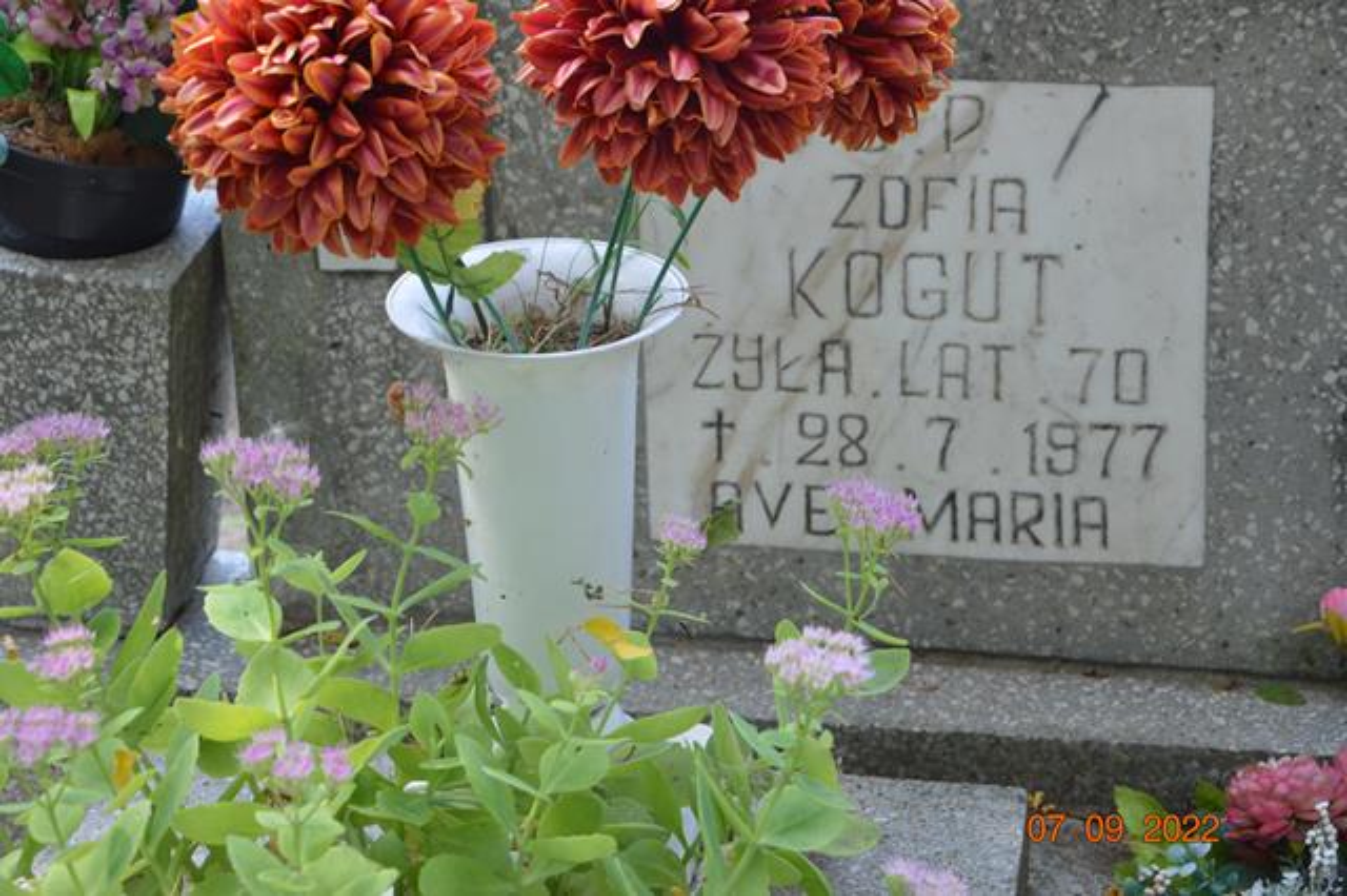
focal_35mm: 87
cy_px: 448
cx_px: 674
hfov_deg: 23.4
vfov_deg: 15.7
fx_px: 3253
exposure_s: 1/100
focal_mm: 58
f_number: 5
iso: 400
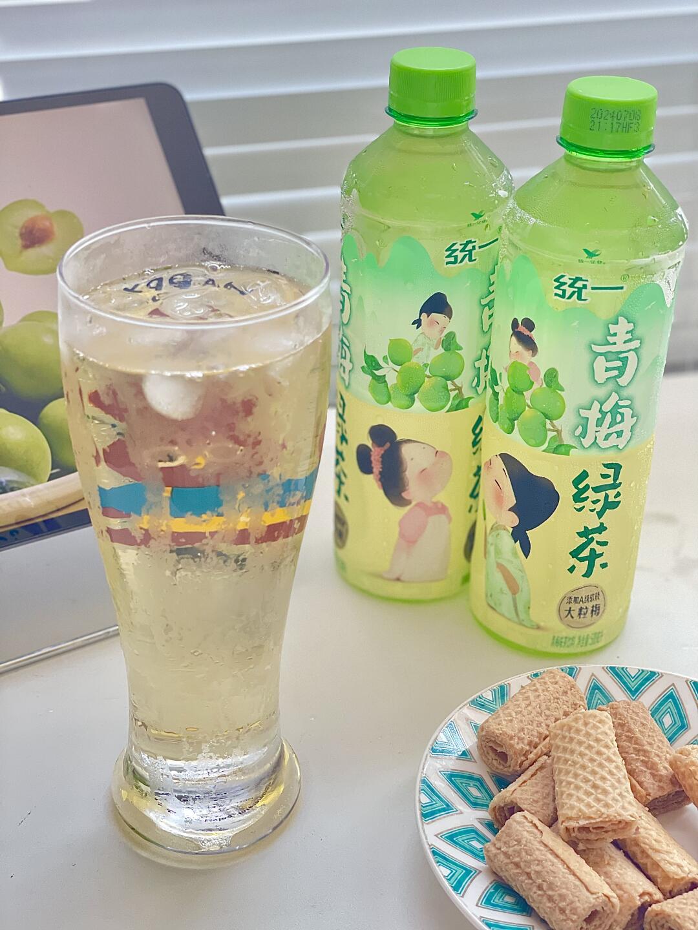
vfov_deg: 36.8
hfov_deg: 28.0
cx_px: 349
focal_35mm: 52
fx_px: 1398
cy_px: 465
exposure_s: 1/87
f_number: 2
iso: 250
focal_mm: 6
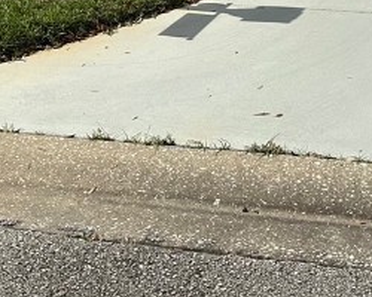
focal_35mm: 96
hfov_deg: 19.5
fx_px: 1057
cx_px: 345
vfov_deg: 14.6
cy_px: -183
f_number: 1.78
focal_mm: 6.86
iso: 80
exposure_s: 1/10753
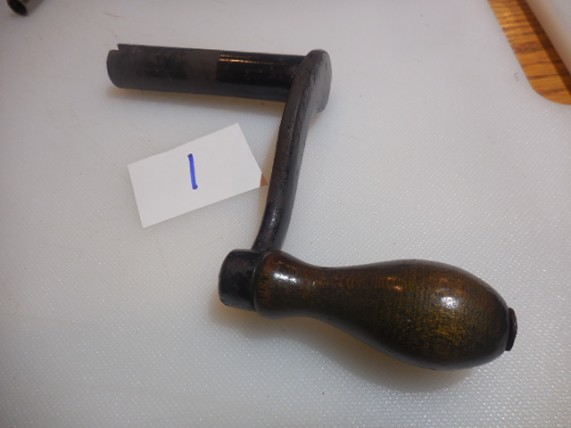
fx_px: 412
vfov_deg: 54.9
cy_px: 214
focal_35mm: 25
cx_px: 286
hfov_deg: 69.4
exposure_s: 1/30
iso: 140
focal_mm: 4.5
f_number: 3.7
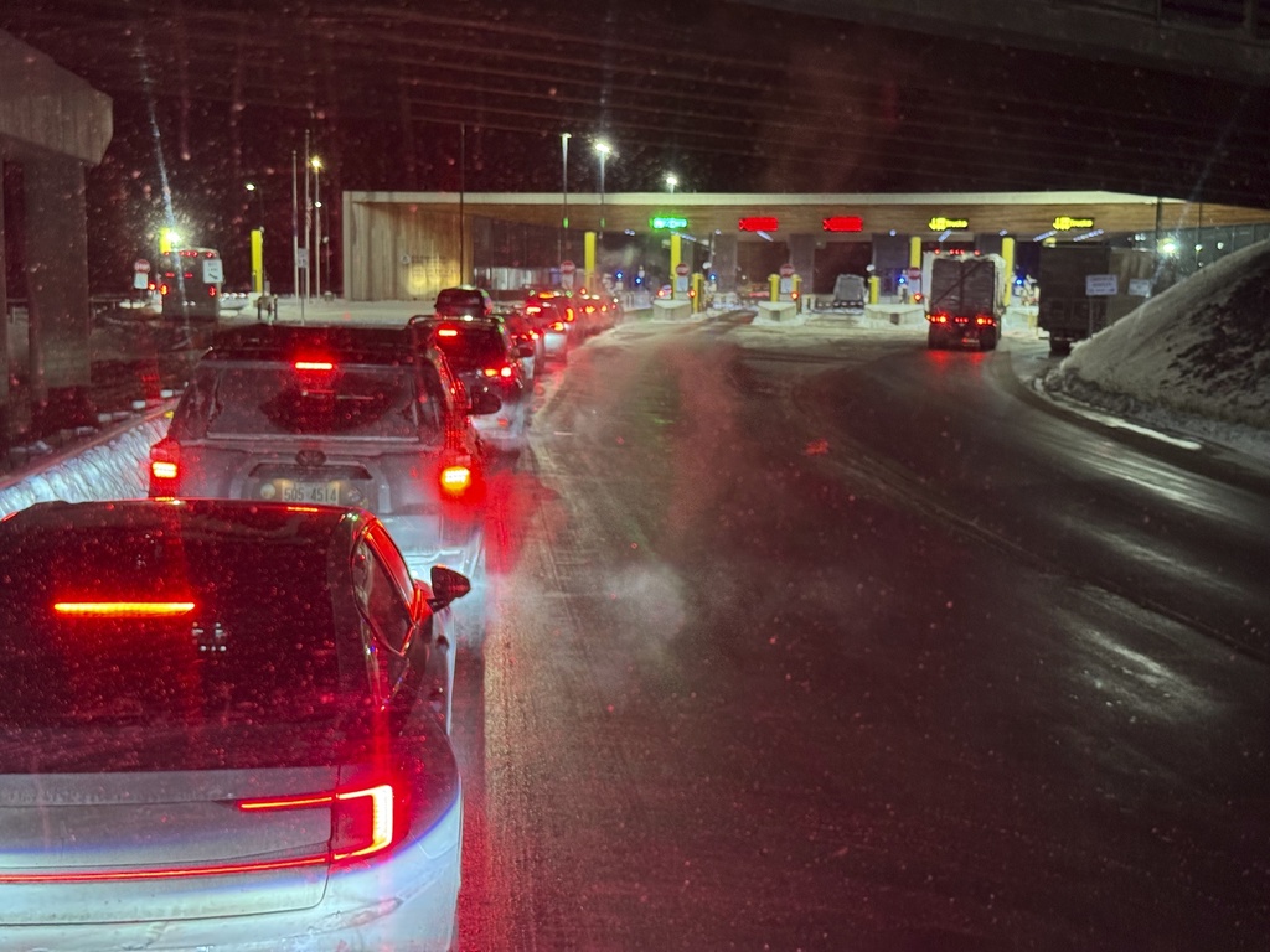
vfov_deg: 30.3
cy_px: 476
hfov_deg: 39.7
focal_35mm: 48
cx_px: 635
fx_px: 1761
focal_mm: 6.76
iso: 500
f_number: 1.78
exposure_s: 1/40
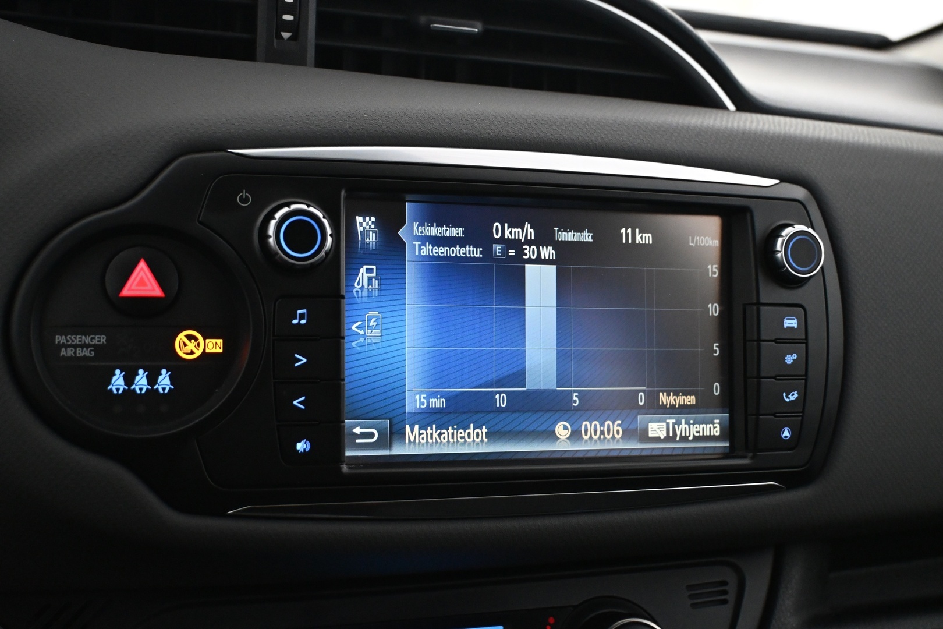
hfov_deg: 46.4
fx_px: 1100
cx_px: 472
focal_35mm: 42
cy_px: 314
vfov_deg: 31.9
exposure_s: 1/50
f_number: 4.5
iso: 4000
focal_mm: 28
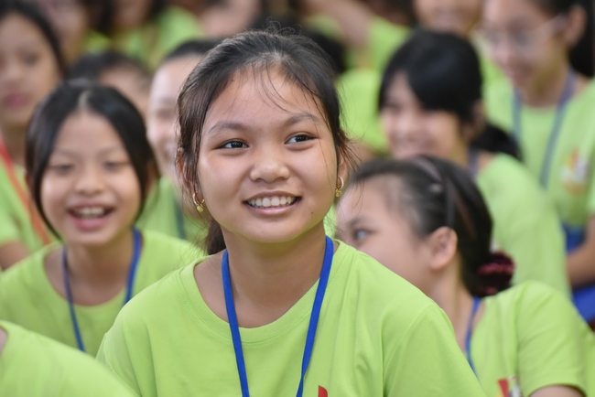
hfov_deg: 10.3
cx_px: 298
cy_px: 198
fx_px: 3307
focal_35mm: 200
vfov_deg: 6.9
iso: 3200
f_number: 5.6
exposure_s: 1/125
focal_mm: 200
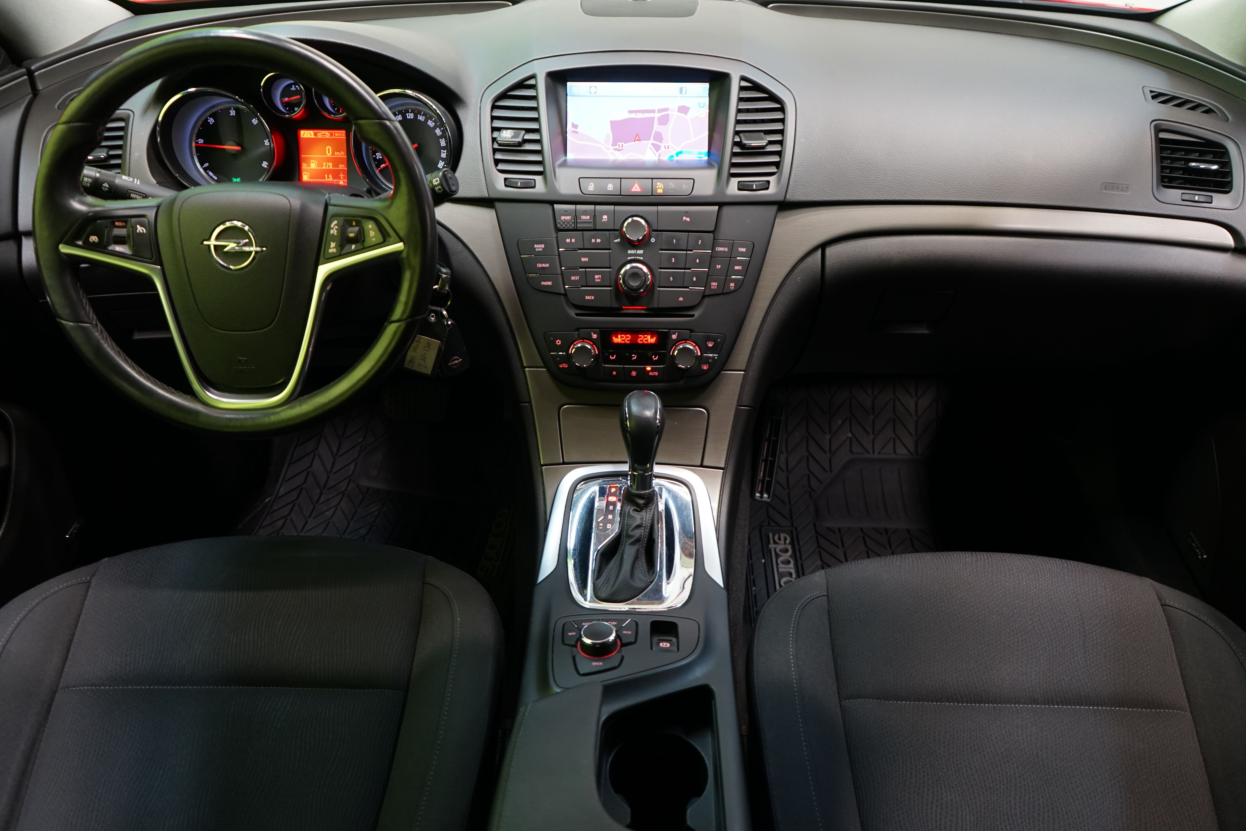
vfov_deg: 45.0
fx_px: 1004
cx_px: 616
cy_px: 415
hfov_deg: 63.7
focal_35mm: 29
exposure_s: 1/30
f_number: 3.5
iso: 800
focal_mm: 28
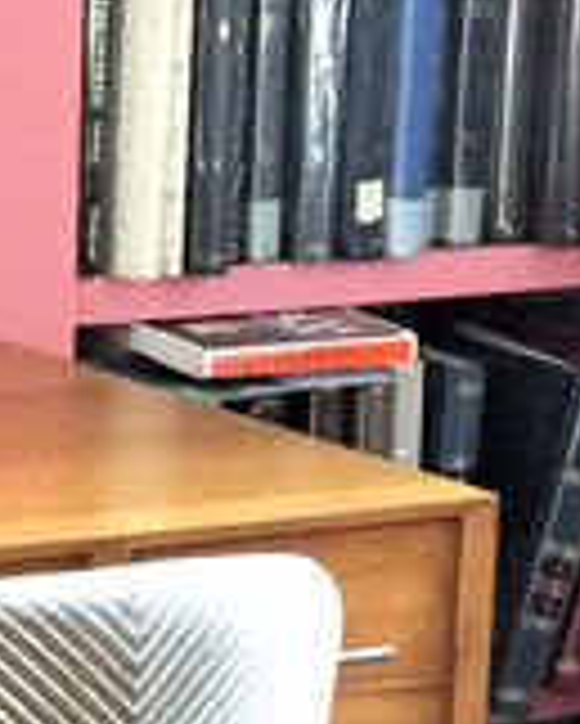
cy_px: 54
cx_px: -1021
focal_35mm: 180
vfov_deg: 10.7
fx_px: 3859
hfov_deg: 7.7
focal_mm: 4.15
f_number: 2.2
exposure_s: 1/17
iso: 250
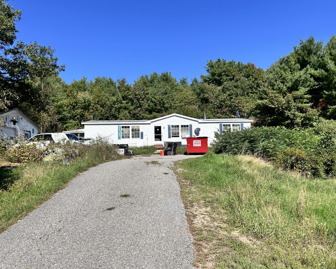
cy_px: 136
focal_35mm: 28
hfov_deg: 62.2
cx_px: 173
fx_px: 278
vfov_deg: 51.5
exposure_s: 1/3356
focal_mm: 5.7
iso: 50
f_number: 1.5
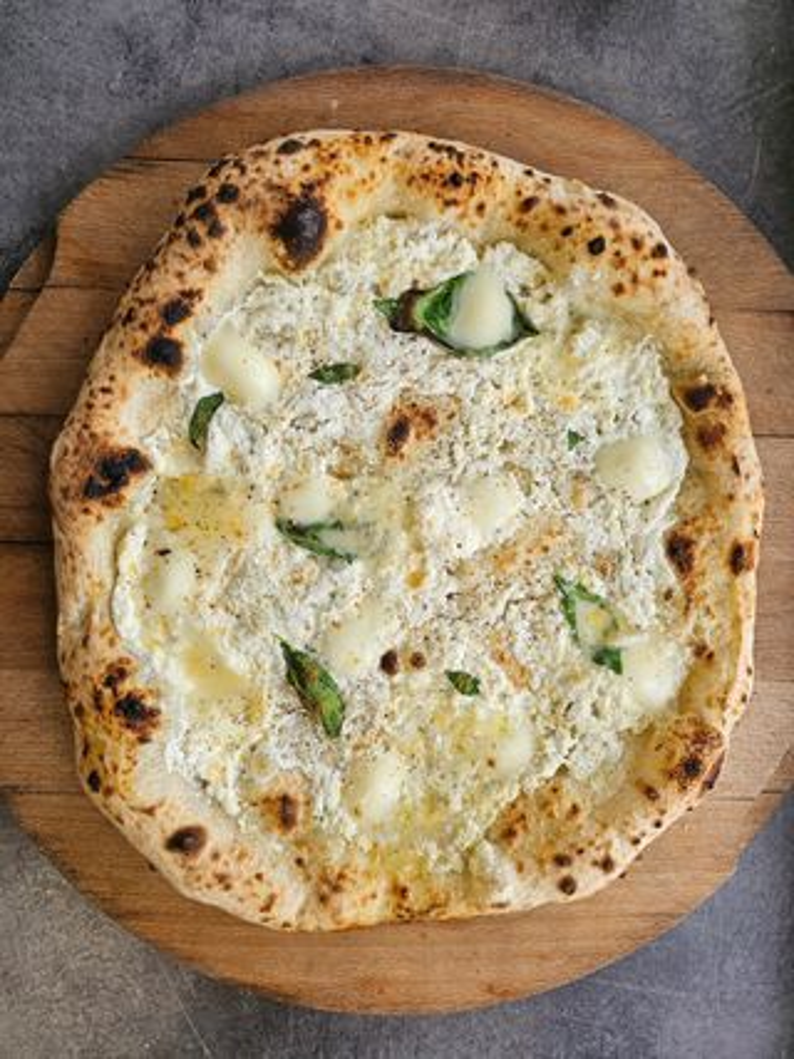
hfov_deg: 58.9
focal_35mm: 23
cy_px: 530
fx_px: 704
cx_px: 397
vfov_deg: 73.9
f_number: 1.7
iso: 80
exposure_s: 1/207
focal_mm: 6.3
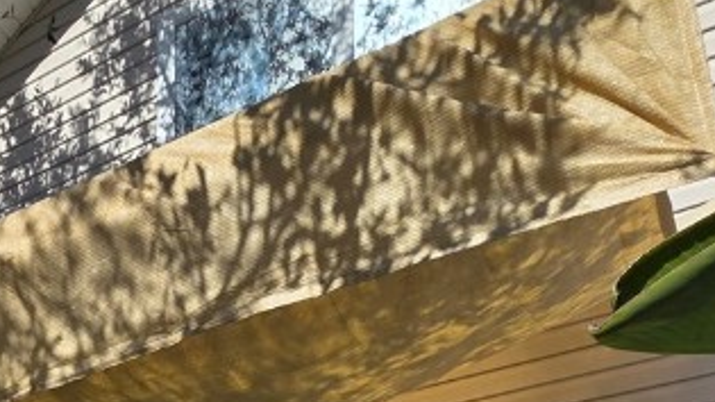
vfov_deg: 17.8
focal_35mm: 46
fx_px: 872
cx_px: 57
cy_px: 809
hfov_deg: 40.8
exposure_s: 1/2517
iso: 40
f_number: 1.9
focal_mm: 2.2
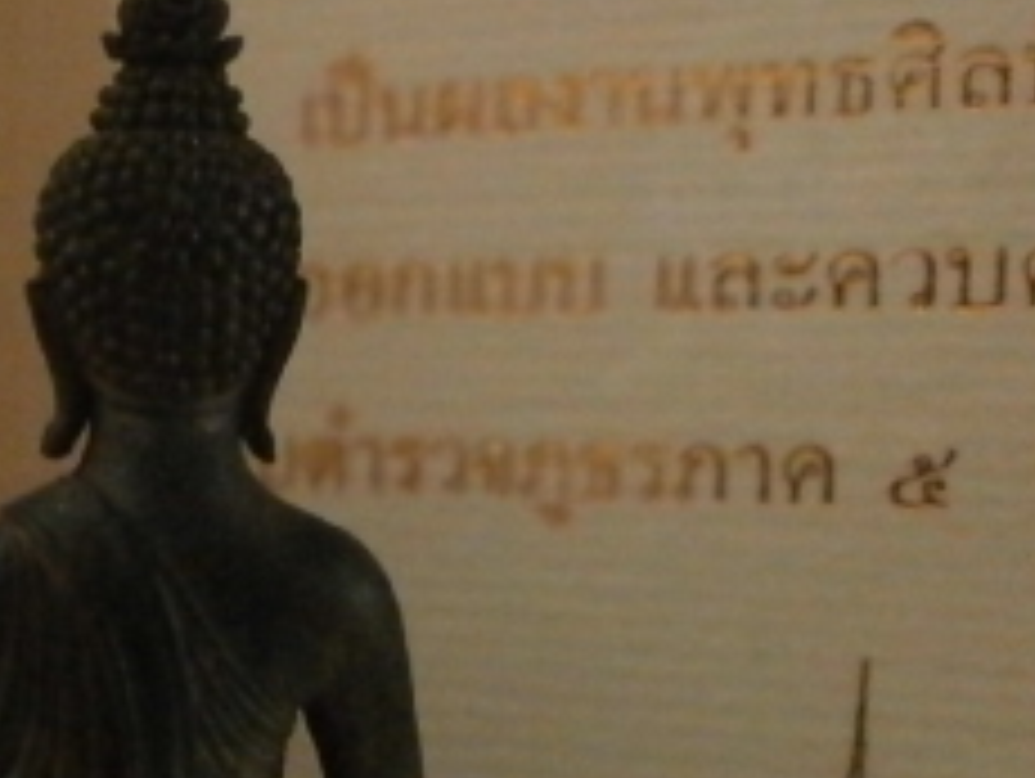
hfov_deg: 20.9
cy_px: 504
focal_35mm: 89
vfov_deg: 16.6
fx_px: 2664
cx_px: -94
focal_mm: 5.8
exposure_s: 1/80
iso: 800
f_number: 3.1
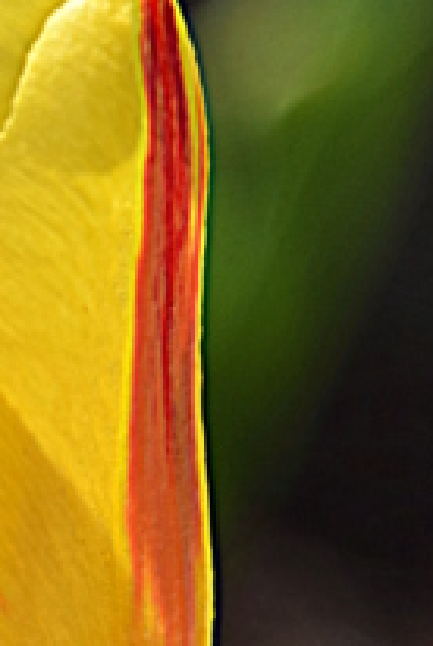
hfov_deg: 2.3
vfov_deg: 3.4
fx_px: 10985
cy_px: 543
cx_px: -191
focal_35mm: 611
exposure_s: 1/800
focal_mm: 105
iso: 200
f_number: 8
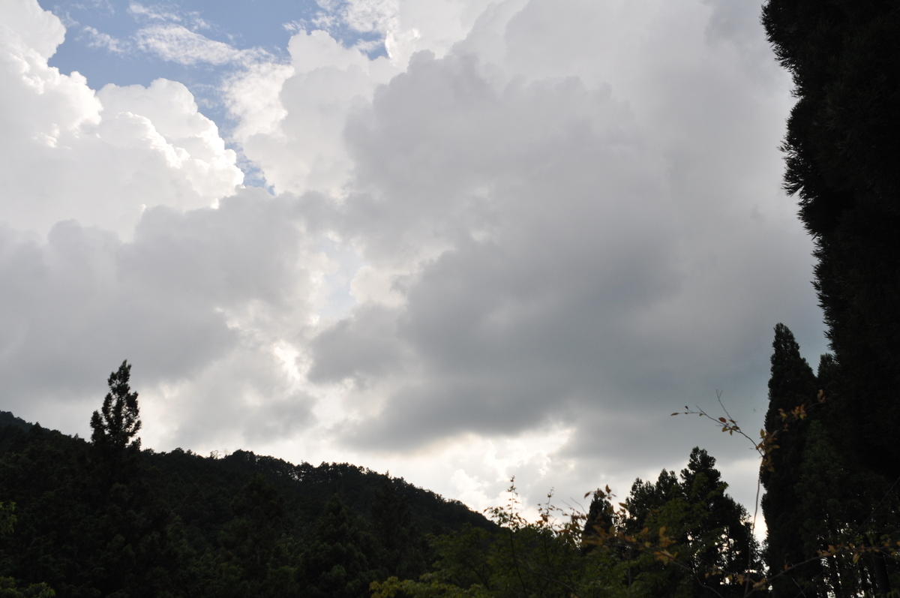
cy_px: 299
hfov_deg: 53.2
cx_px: 450
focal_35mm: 36
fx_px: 899
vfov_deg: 36.8
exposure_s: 1/4000
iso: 400
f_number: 5.6
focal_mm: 24
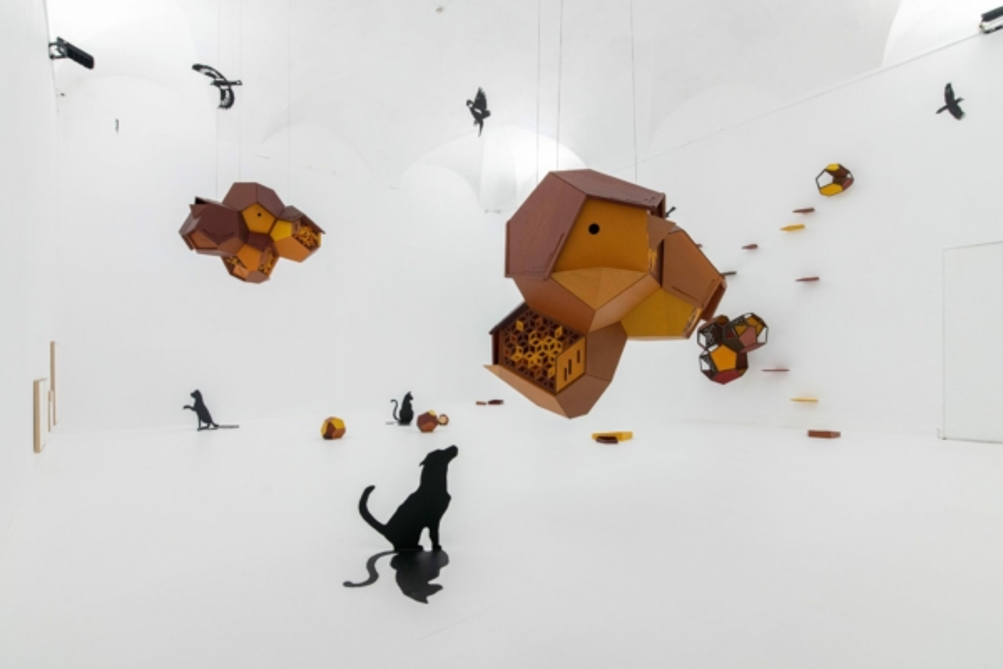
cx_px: 502
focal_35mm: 16
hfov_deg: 96.7
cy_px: 334
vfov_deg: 73.7
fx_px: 446
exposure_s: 1/125
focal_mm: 16
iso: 500
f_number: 6.3
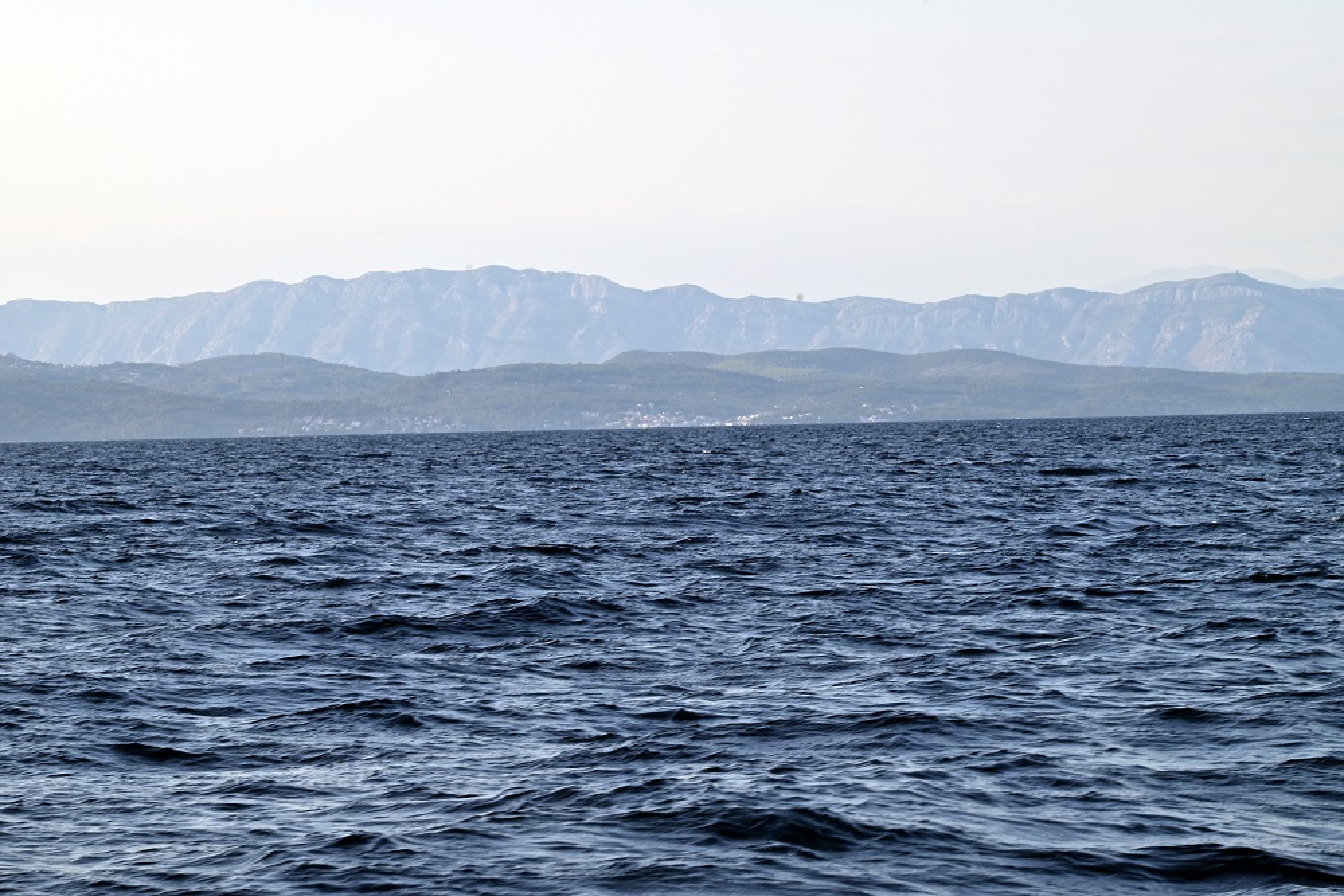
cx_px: 672
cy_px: 448
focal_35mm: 155
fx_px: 5787
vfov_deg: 8.9
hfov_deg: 13.2
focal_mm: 155
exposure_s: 1/160
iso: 320
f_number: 16
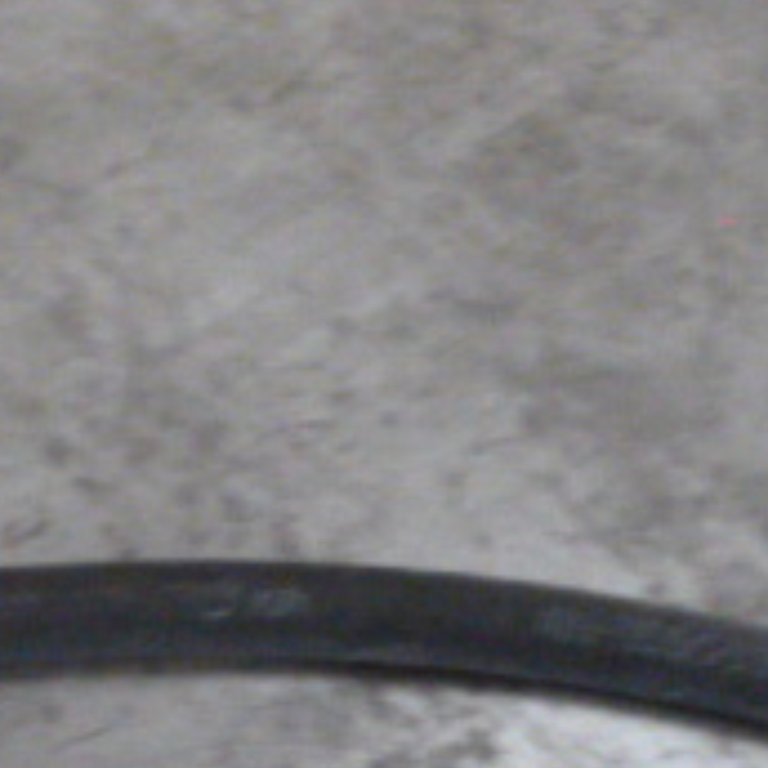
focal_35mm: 82
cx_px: 147
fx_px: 2058
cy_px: 755
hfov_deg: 20.9
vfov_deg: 20.5
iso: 1250
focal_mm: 4.5
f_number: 3.1
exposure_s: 1/8
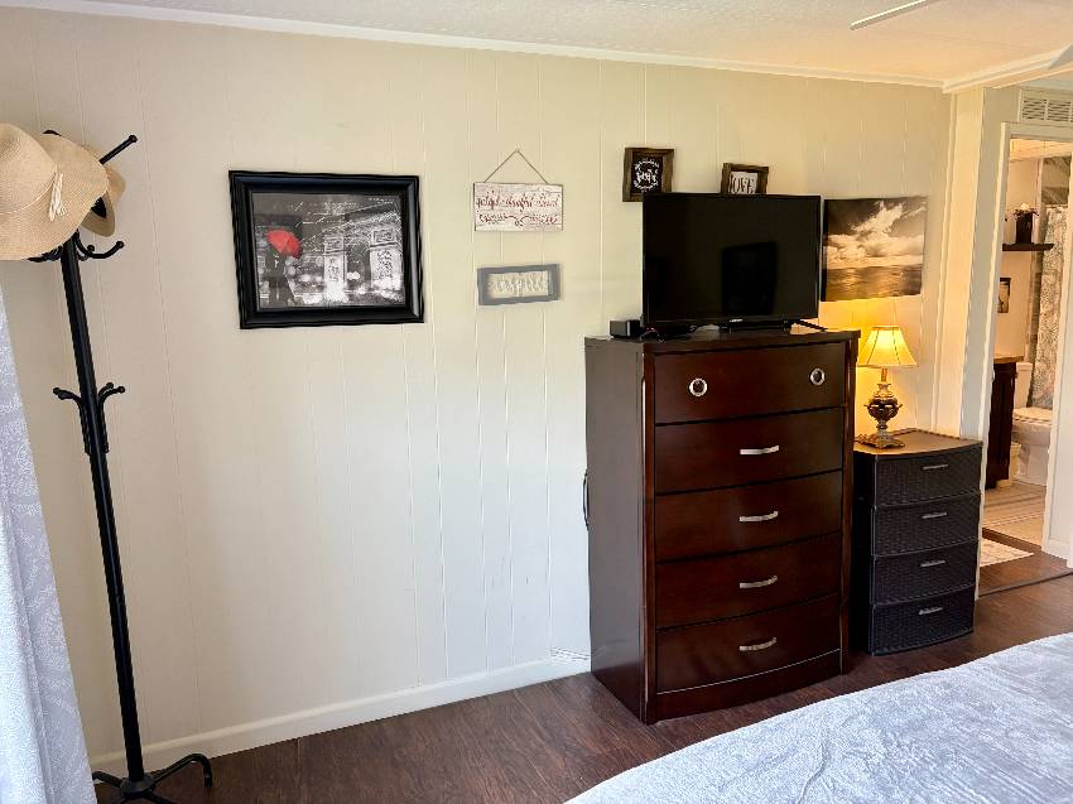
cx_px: 536
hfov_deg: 67.3
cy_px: 402
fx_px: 806
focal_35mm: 26
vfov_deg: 53.0
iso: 200
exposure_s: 1/60
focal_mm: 5.96
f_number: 1.6
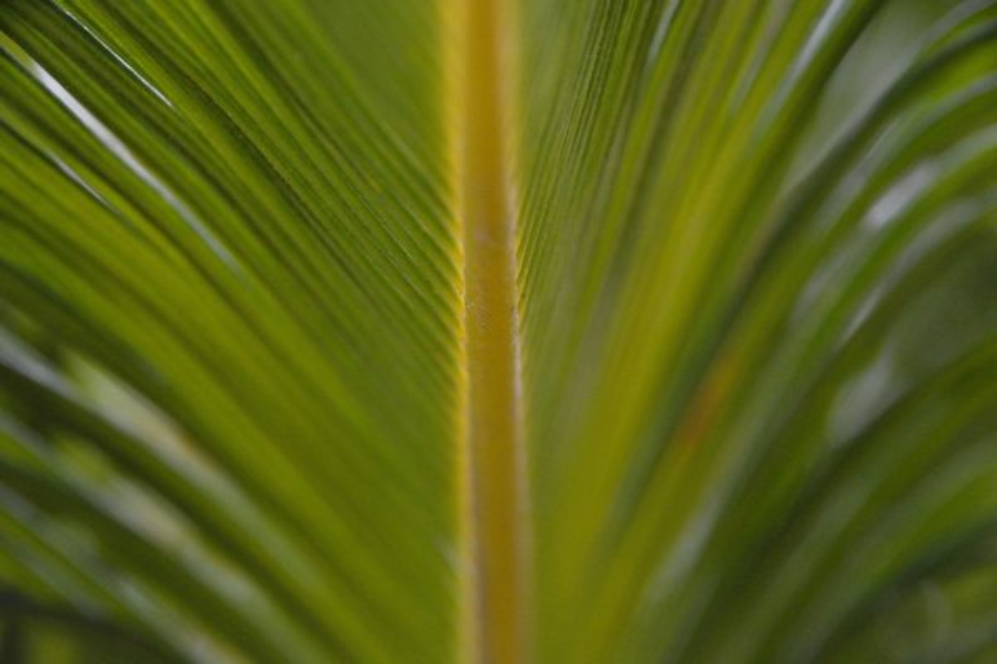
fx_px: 8723
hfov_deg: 6.5
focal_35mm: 315
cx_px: 498
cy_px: 332
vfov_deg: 4.4
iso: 3200
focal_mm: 210
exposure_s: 1/50
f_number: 10
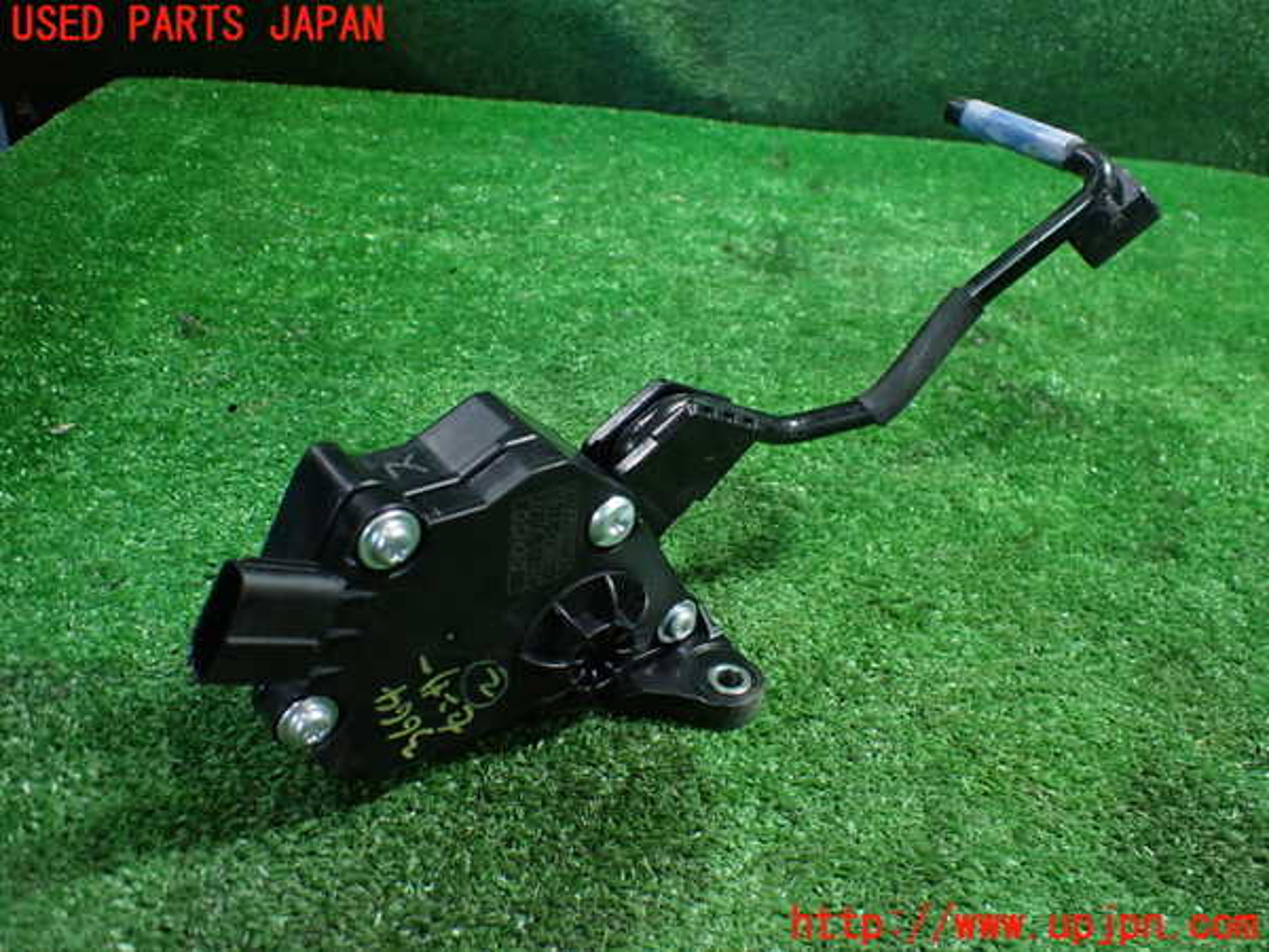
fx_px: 1100
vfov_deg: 46.8
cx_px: 634
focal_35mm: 30
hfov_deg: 60.0
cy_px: 476
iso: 800
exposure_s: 1/60
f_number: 2.3
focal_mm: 5.4
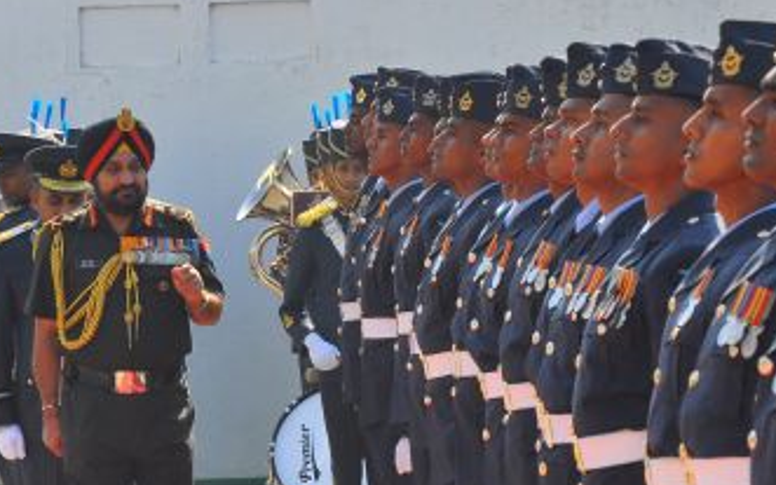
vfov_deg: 4.8
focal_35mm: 271
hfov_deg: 7.7
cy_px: 417
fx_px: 5732
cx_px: 220
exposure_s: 1/125
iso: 320
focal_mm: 98
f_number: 14
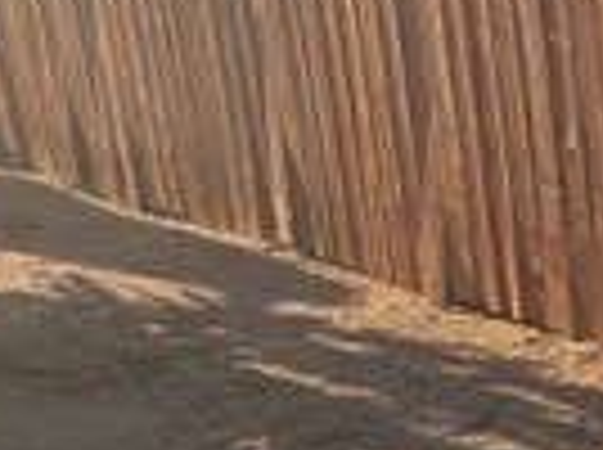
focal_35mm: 110
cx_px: 945
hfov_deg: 16.2
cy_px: 256
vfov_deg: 13.4
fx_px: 1913
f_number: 1.8
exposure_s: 1/1199
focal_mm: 5.4
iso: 25
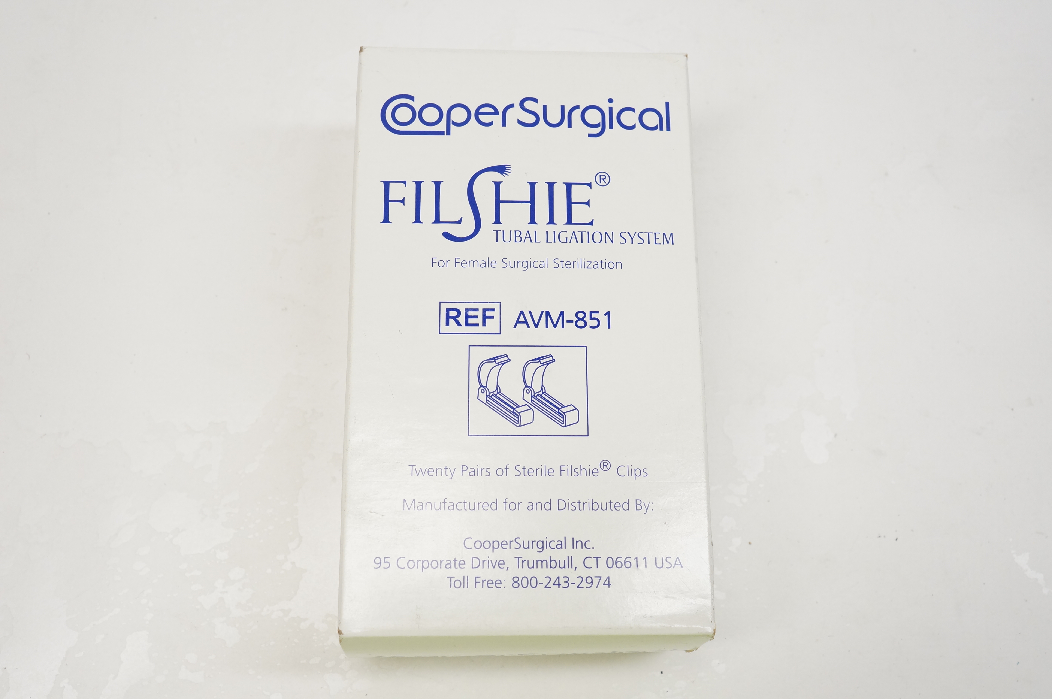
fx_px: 1095
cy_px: 350
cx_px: 526
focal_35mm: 38
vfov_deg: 35.4
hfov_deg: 51.3
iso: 800
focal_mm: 25
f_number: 7.1
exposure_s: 1/125
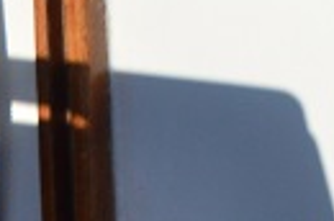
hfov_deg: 11.0
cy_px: -502
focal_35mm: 162
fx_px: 1499
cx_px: 762
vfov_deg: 7.2
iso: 400
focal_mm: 14
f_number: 5.6
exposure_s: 1/3200
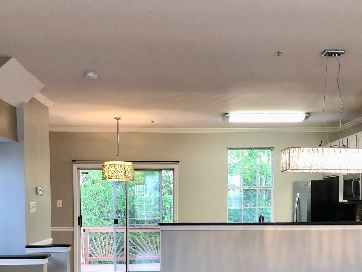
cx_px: 199
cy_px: 223
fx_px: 481
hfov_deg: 41.2
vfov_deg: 30.6
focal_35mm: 46
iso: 32
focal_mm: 3.99
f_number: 1.8
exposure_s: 1/30
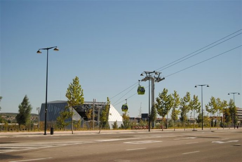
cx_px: 121
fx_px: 383
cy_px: 81
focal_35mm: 57
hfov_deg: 35.0
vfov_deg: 23.8
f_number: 4.8
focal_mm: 38
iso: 100
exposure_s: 1/1250
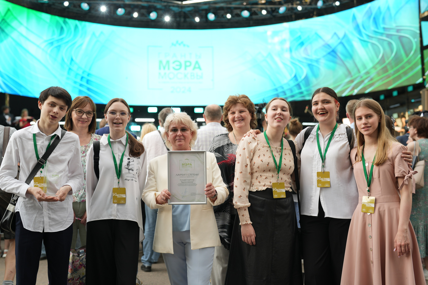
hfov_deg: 39.6
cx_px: 214
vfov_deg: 27.0
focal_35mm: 50
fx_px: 594
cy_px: 142
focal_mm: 50
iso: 160
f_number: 2.5
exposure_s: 1/320
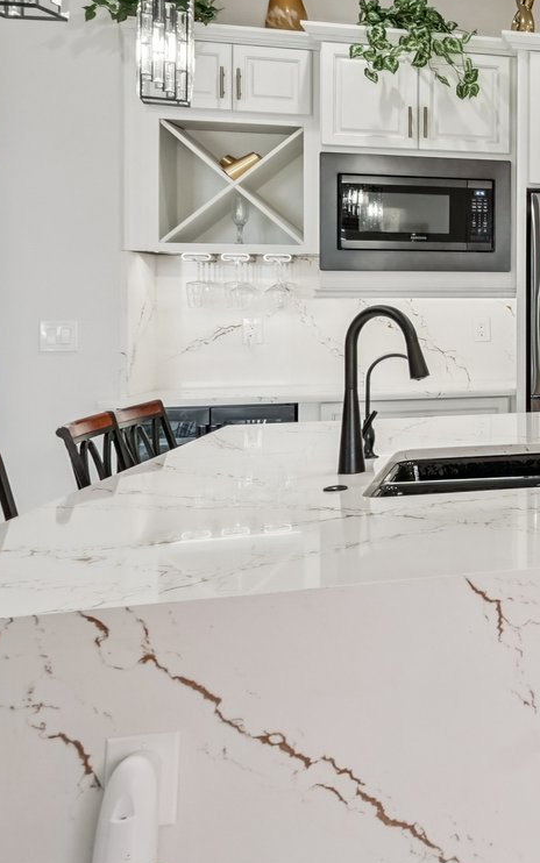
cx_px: 978
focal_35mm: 45
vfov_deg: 43.9
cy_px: 311
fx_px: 1059
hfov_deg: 20.3
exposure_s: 1/30
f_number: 8
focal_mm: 16
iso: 400
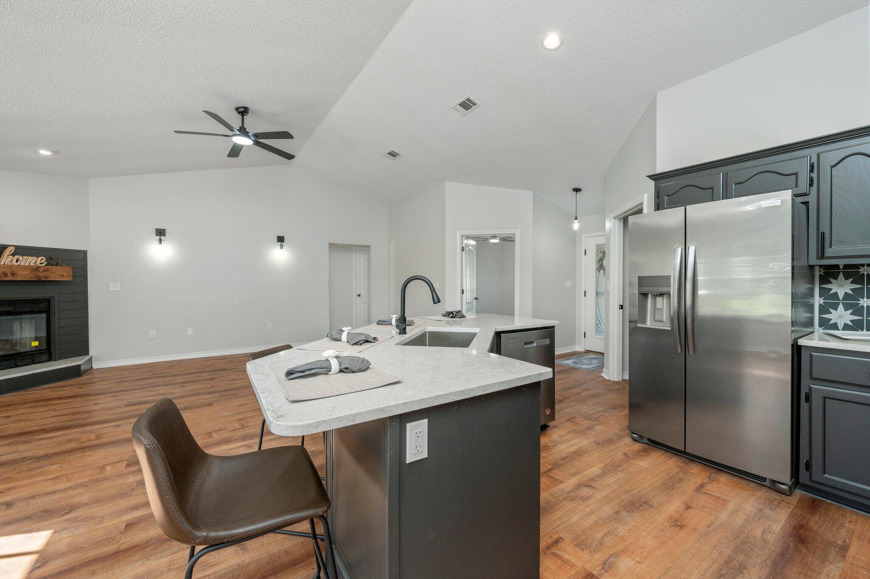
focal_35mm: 14
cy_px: 290
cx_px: 435
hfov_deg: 104.3
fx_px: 338
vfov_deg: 81.1
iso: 500
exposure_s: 1/60
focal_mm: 14
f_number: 9
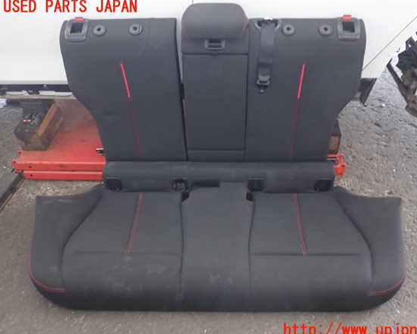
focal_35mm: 32
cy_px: 169
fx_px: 395
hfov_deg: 55.6
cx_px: 227
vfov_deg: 45.8
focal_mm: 5.4
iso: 500
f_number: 2.3
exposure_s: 1/30
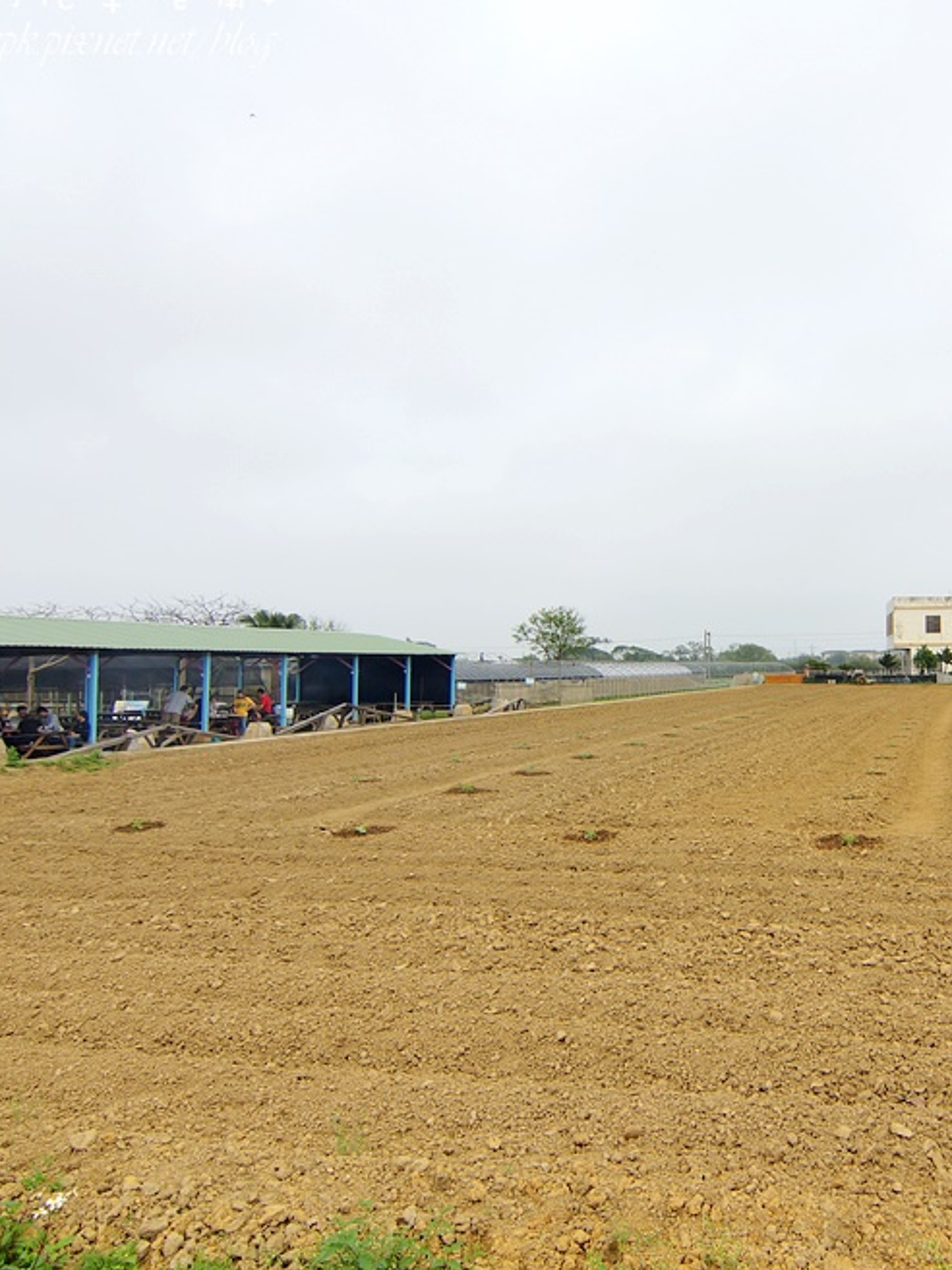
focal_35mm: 25
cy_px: 617
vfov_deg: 69.9
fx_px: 908
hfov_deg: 52.1
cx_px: 753
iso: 100
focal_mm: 11
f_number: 4
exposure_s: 1/1600
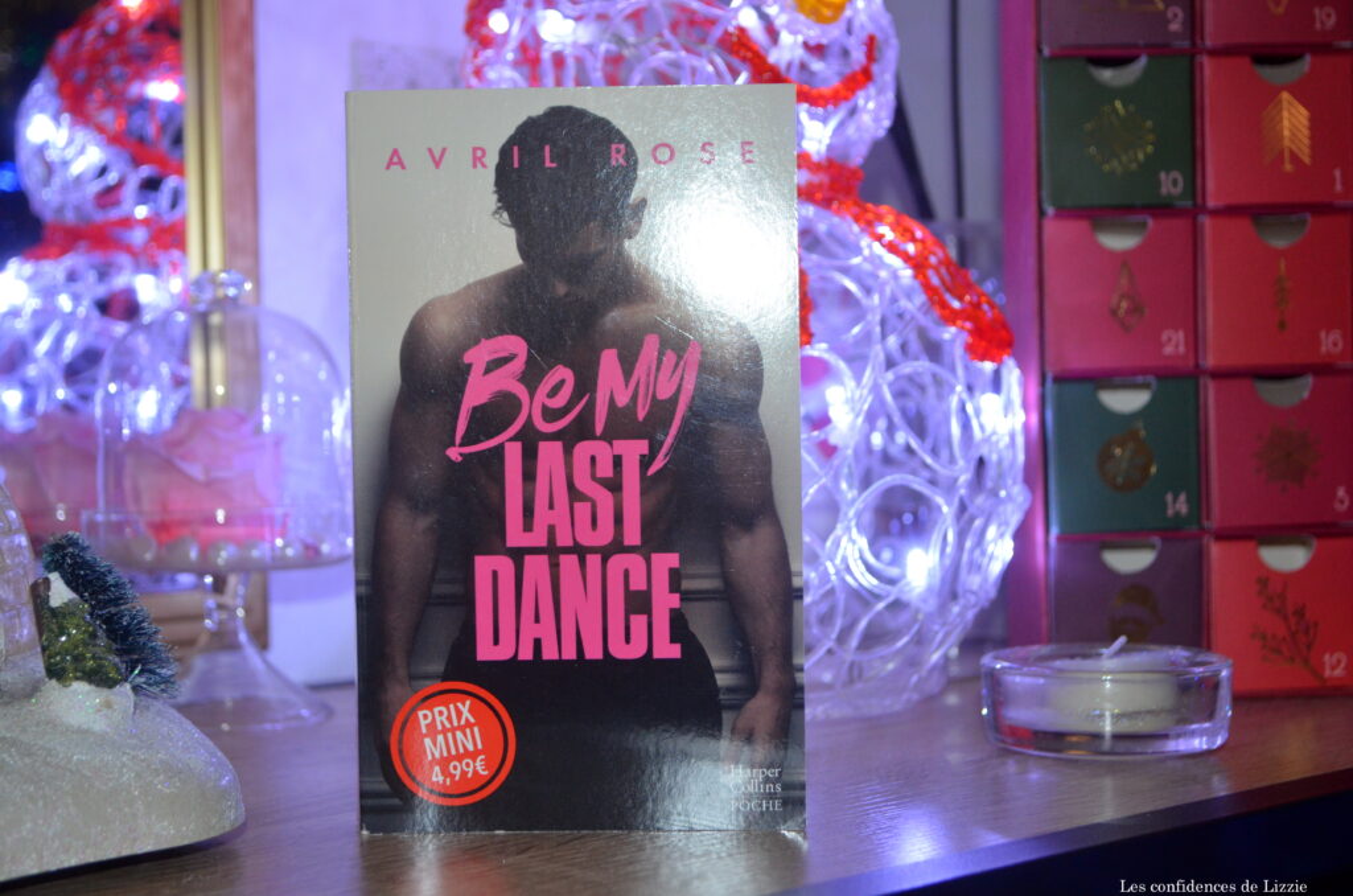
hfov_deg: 33.5
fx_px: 2250
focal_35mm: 60
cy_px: 448
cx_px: 676
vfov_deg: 22.5
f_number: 5.3
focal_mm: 40
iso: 1100
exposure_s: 1/60
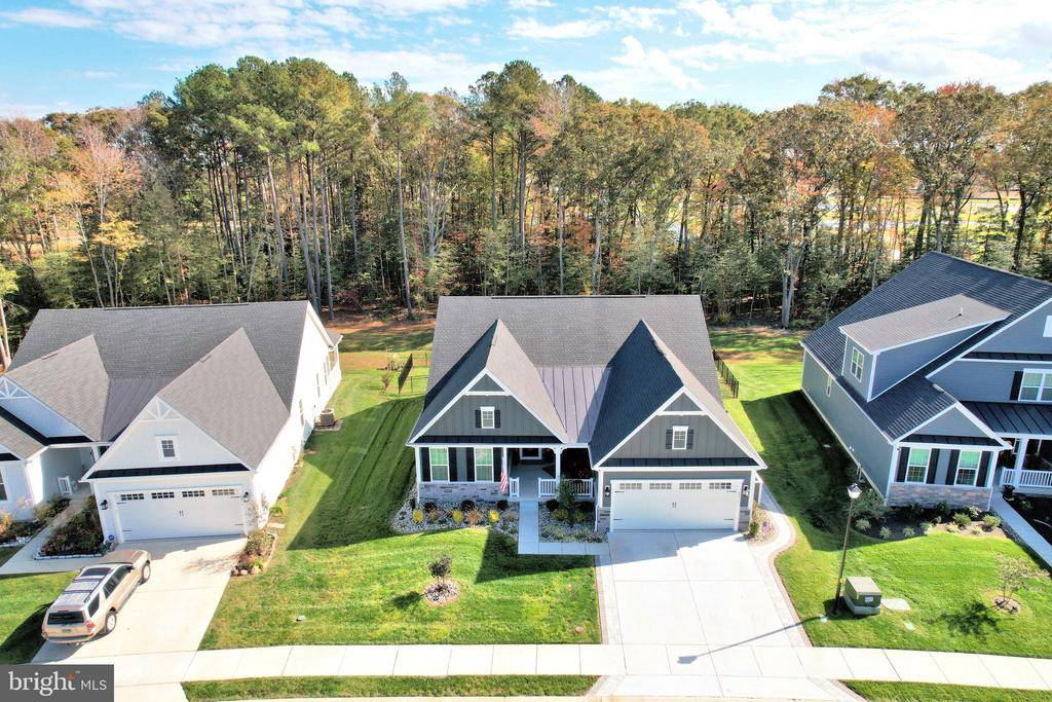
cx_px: 526
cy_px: 351
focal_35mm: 22
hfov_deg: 78.6
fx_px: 643
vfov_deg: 57.2
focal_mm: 8.38
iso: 100
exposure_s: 1/1250
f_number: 2.8
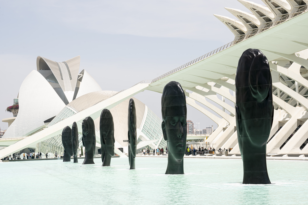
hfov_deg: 23.4
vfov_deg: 15.7
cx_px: 154
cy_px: 102
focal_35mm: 87
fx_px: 744
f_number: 13
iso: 100
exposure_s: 1/100
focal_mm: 87
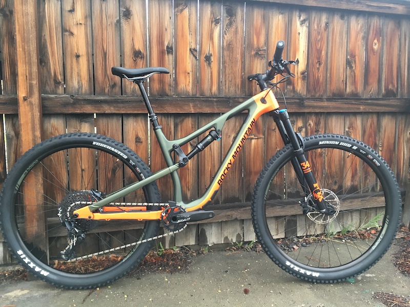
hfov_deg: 61.7
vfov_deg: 48.2
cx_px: 205
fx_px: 343
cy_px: 154
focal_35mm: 29
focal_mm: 4.15
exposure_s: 1/30
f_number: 2.2
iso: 64
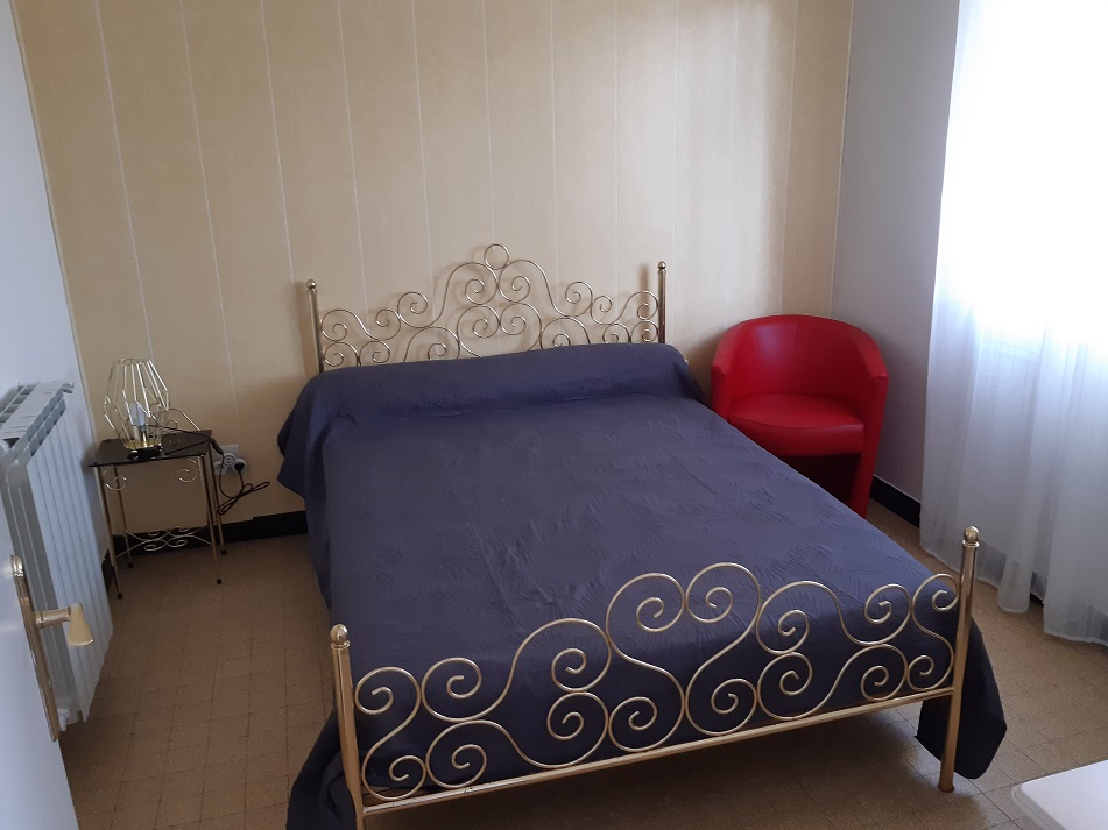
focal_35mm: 28
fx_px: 896
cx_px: 588
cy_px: 409
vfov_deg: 49.7
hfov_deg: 63.4
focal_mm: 3.92
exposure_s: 1/50
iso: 125
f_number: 1.7
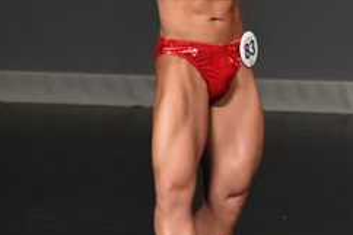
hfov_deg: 1.9
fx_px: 10847
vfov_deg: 1.2
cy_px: 95
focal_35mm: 1107
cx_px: 527
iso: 5000
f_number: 5.6
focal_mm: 230
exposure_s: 1/400
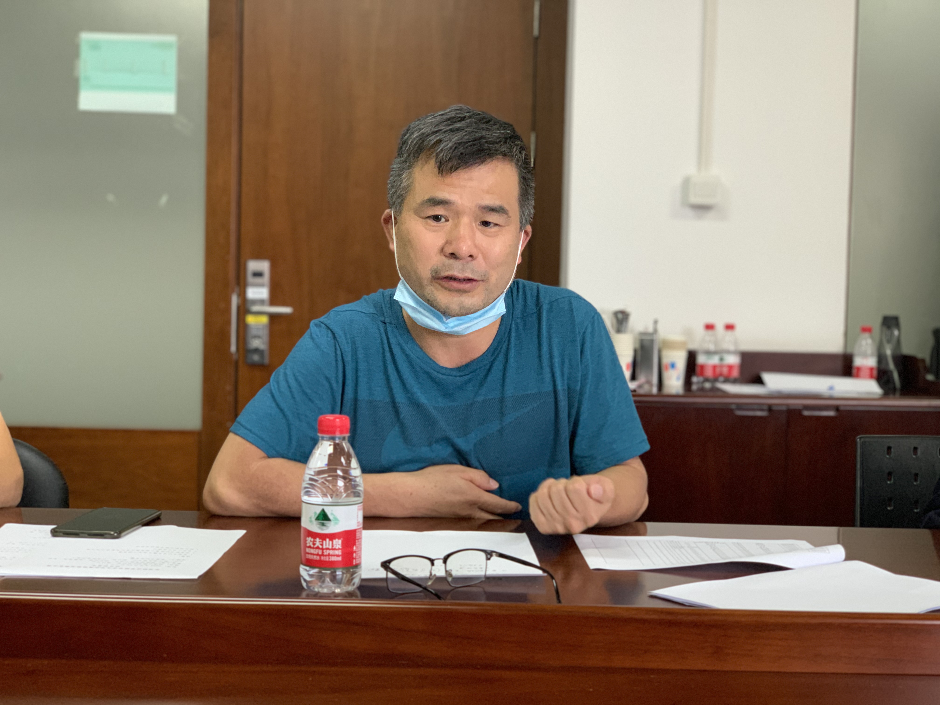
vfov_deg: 28.0
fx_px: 1412
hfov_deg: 36.8
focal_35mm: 52
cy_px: 352
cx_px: 470
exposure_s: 1/50
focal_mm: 6
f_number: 2.4
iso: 250
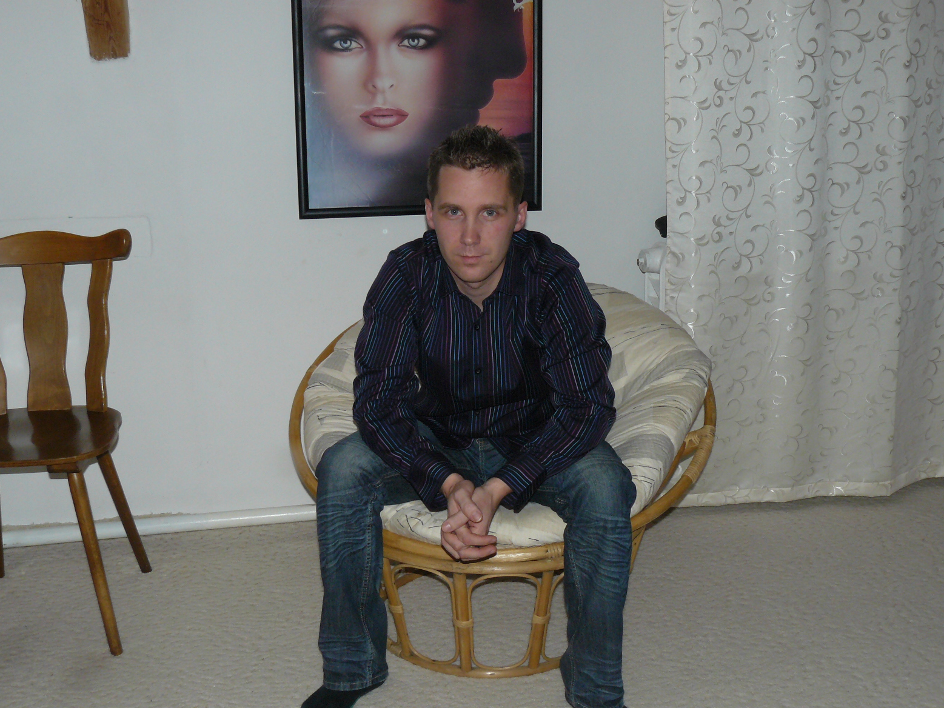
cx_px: 464
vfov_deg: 38.7
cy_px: 345
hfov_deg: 50.1
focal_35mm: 37
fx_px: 1009
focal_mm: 6
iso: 160
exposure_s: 1/60
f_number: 5.6
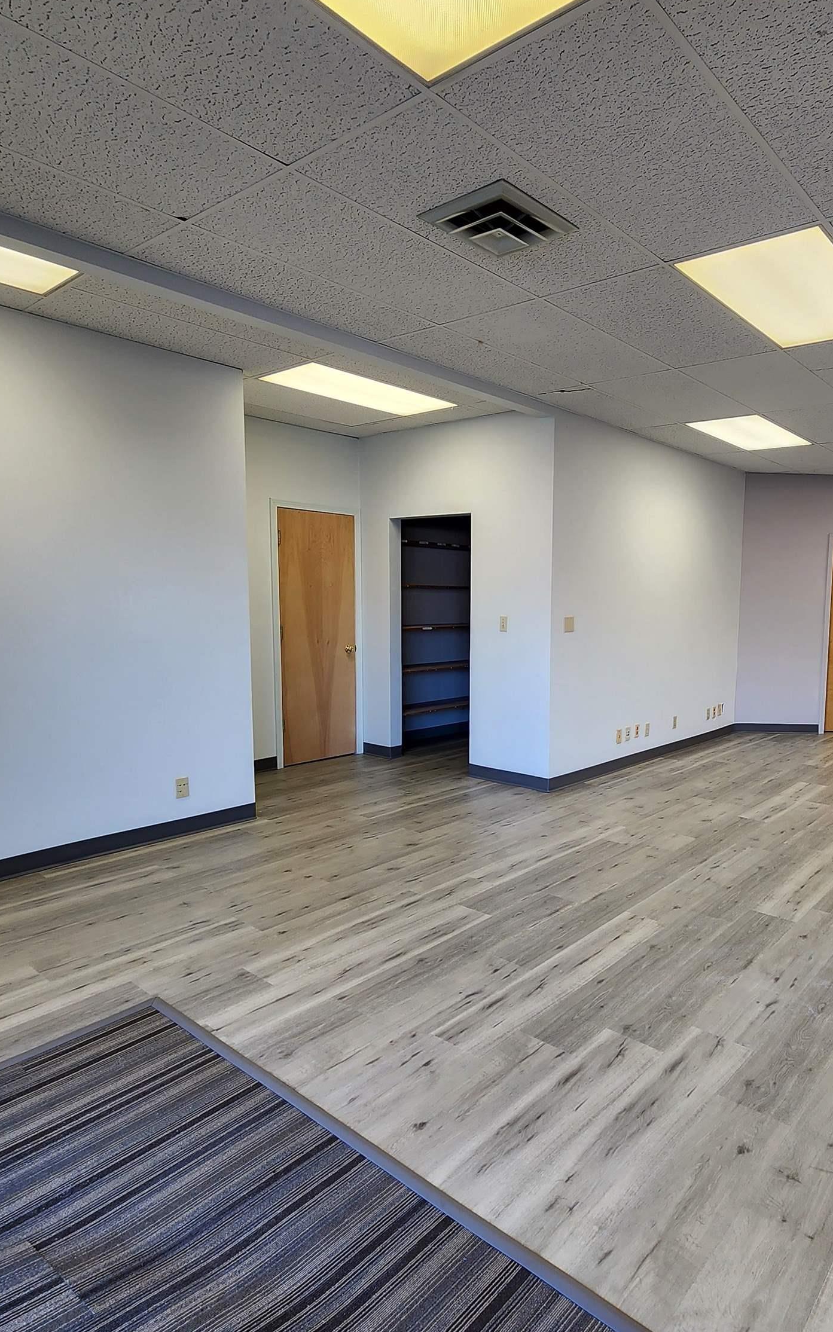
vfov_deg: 88.0
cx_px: 569
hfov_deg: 60.5
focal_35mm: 19
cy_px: 682
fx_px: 690
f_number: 2.2
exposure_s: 1/60
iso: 50
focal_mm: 2.2
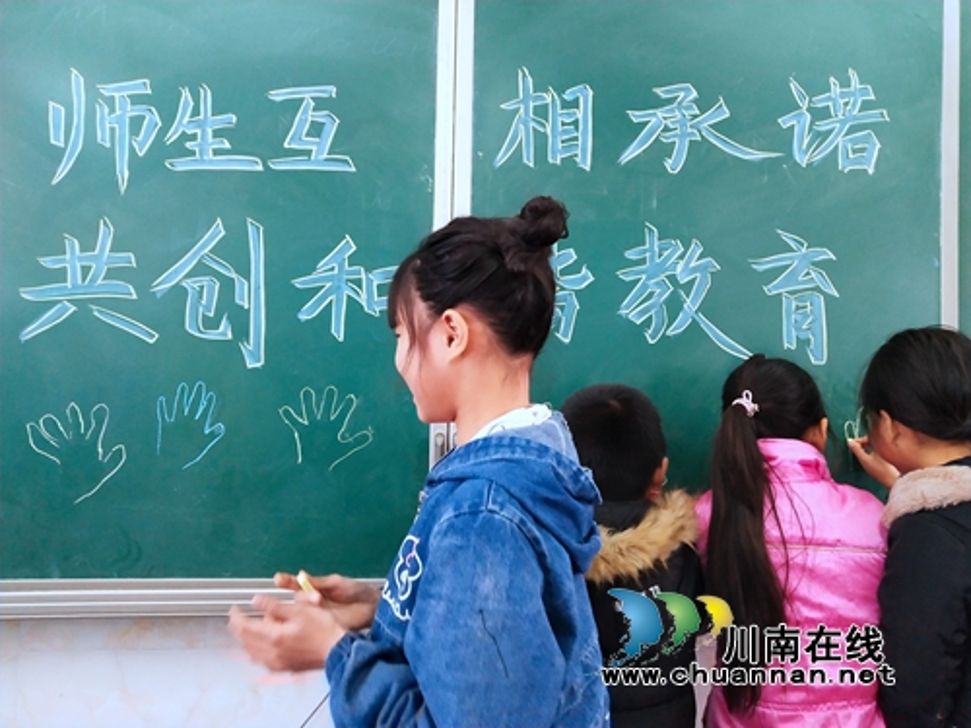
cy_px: 364
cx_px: 486
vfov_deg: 46.8
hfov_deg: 60.0
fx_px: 842
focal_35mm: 30
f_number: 1.8
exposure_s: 1/50
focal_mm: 3.95
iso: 349
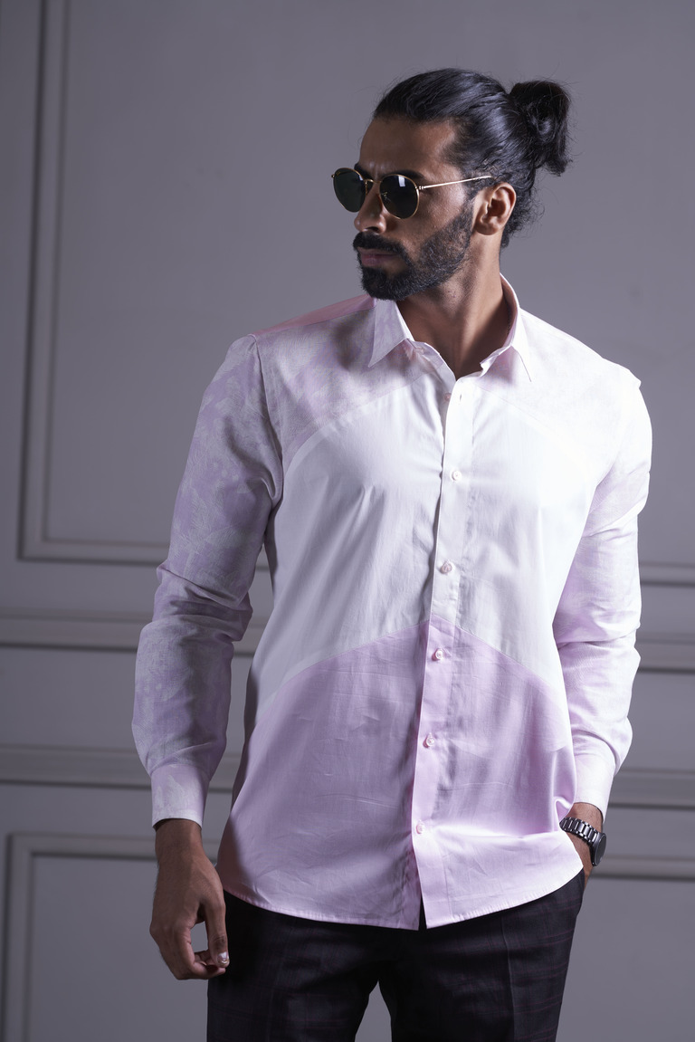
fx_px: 5267
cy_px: 521
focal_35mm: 182
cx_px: 348
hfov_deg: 7.5
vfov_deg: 11.3
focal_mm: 182
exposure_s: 1/30
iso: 50
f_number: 6.3
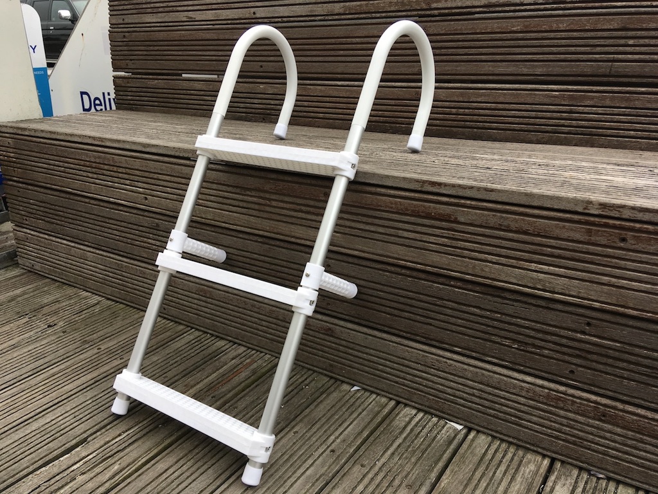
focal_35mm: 29
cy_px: 247
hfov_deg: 61.7
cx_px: 329
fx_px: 551
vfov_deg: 48.2
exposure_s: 1/358
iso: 25
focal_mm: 4.15
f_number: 2.2
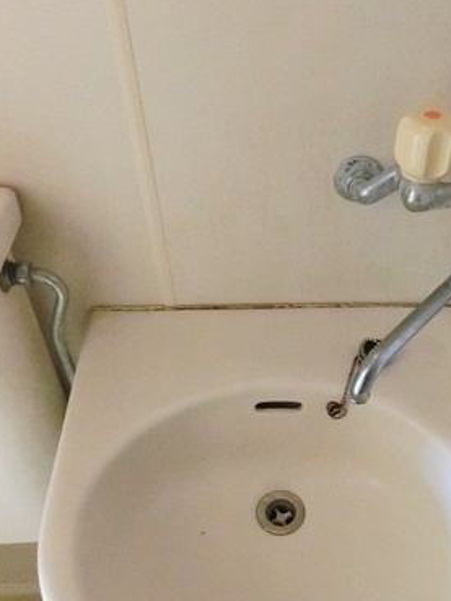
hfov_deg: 39.4
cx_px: 286
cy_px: 402
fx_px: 625
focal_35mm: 36
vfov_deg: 50.4
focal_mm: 4.06
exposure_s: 1/60
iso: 1000
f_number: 2.7
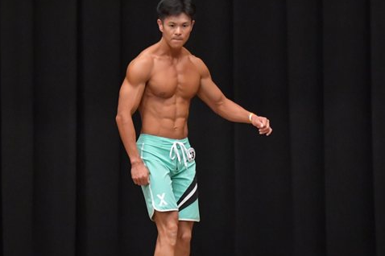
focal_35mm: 365
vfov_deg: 3.8
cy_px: 164
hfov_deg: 5.6
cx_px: 147
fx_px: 3901
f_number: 5.6
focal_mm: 150
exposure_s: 1/400
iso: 6400
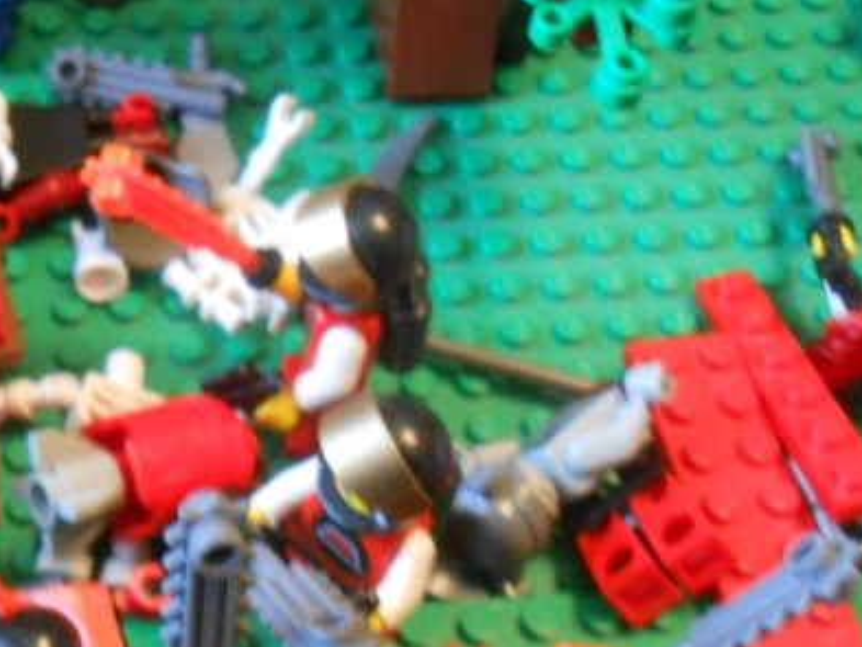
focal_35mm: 61
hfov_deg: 31.1
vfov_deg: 23.4
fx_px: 1519
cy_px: 586
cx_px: 204
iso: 400
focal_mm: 5.3
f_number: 3.8
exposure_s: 1/2.5
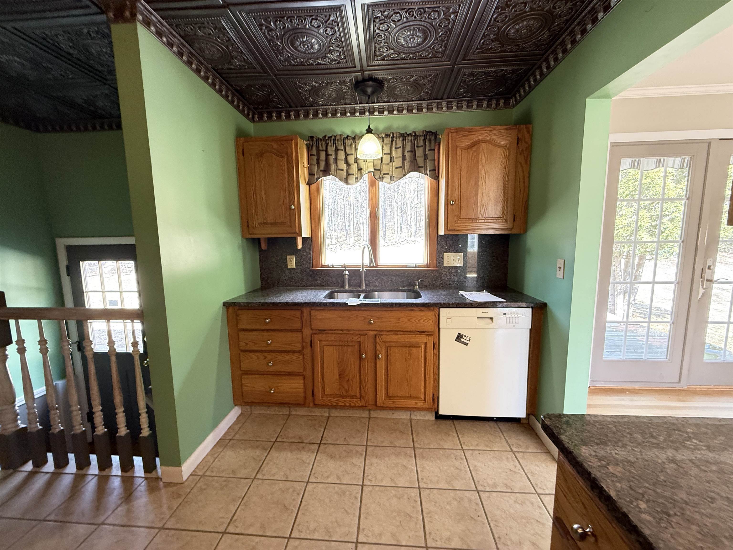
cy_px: 275
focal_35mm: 14
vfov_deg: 85.7
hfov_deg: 102.1
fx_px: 296
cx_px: 366
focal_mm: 2.22
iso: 400
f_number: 2.2
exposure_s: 1/60
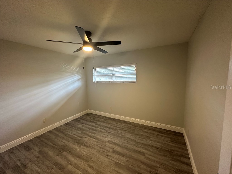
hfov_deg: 102.1
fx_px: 94
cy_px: 87
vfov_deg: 85.7
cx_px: 116
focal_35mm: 14
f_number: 2.2
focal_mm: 2.22
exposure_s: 1/60
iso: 200
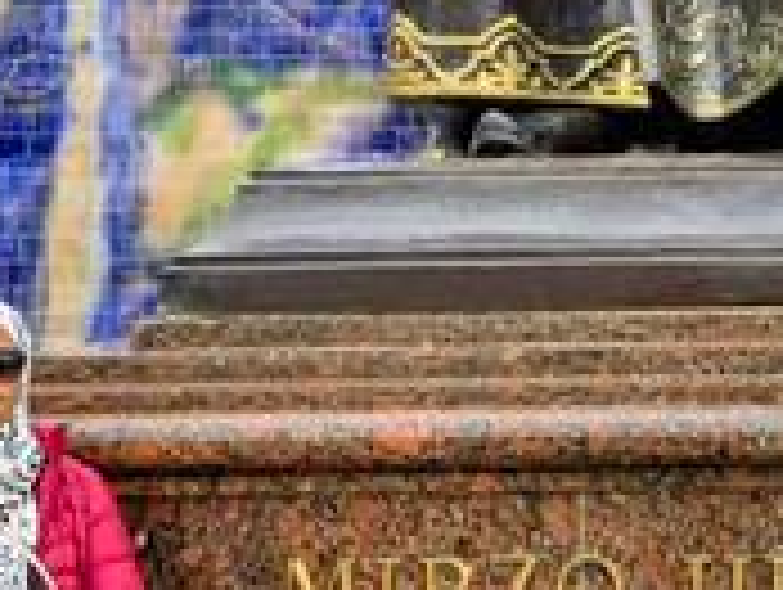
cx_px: 626
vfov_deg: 15.1
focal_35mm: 95
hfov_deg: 20.4
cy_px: -95
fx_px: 2152
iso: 25
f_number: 1.8
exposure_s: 1/1361
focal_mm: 5.4
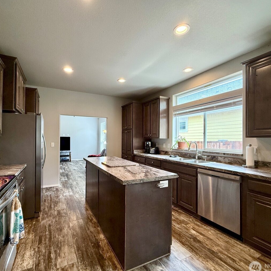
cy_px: 137
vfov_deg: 84.0
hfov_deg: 83.8
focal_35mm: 17
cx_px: 123
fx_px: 151
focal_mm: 2.22
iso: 160
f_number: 2.2
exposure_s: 1/120
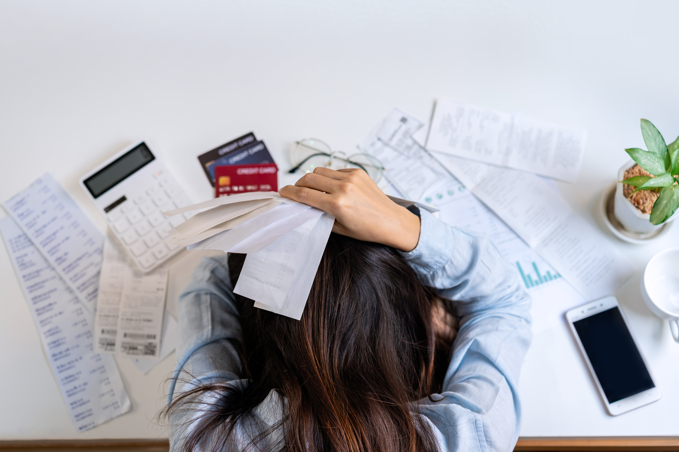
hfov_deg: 36.2
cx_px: 340
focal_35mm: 55
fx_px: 1037
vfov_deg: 24.6
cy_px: 226
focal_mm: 55
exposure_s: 1/30
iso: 200
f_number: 2.8
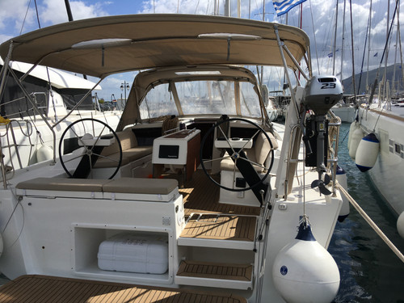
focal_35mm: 29
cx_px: 202
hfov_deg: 61.7
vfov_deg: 48.2
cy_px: 152
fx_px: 338
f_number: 2.2
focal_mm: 4.15
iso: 25
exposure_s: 1/2653
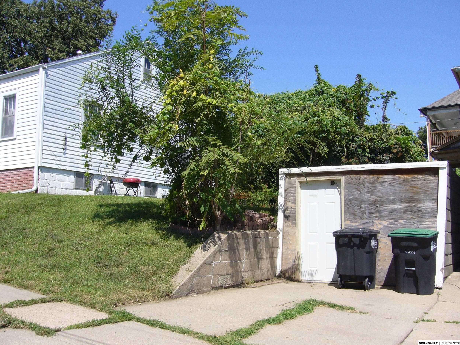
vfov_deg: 39.7
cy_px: 174
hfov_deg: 51.3
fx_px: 478
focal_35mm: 36
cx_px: 224
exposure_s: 1/320
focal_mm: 5.8
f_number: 5.6
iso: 80
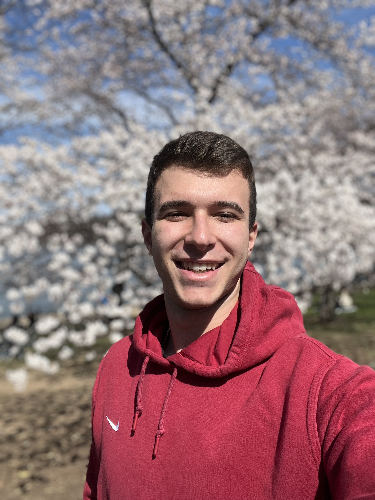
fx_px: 433
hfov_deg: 46.8
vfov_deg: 60.0
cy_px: 250
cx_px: 188
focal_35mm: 30
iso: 32
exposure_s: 1/1255
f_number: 2.2
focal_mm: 2.71
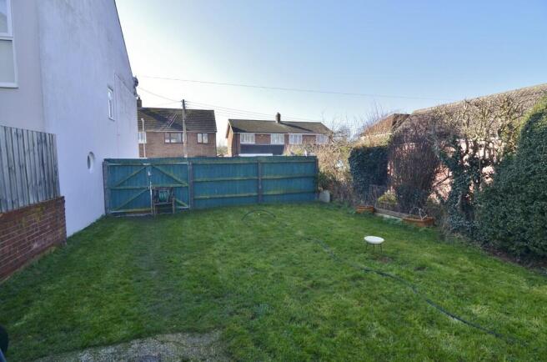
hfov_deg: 95.1
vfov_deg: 71.8
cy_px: 181
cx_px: 274
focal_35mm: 16
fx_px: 250
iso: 400
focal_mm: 11
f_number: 5.6
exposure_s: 1/640
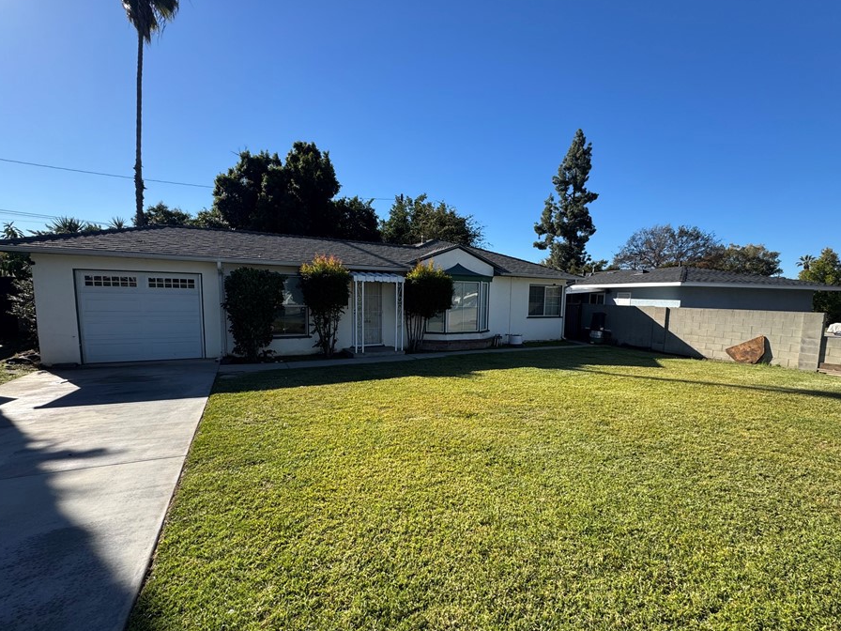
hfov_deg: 94.4
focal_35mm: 16
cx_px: 438
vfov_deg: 78.0
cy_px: 339
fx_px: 389
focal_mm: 2.22
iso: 50
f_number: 2.2
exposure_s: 1/1078
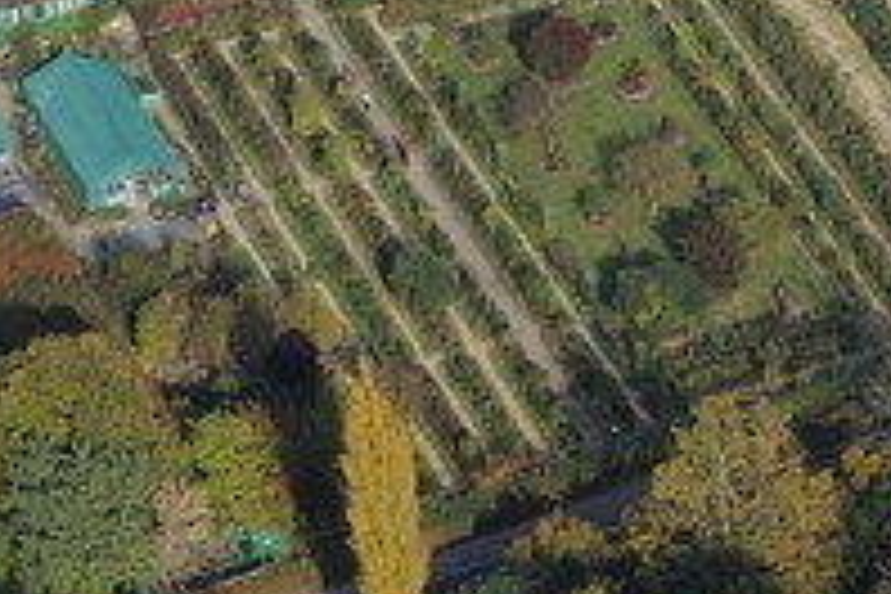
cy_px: 140
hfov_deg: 9.2
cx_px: 688
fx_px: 5519
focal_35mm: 223
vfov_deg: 6.2
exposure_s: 1/800
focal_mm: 105
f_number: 7.1
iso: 400
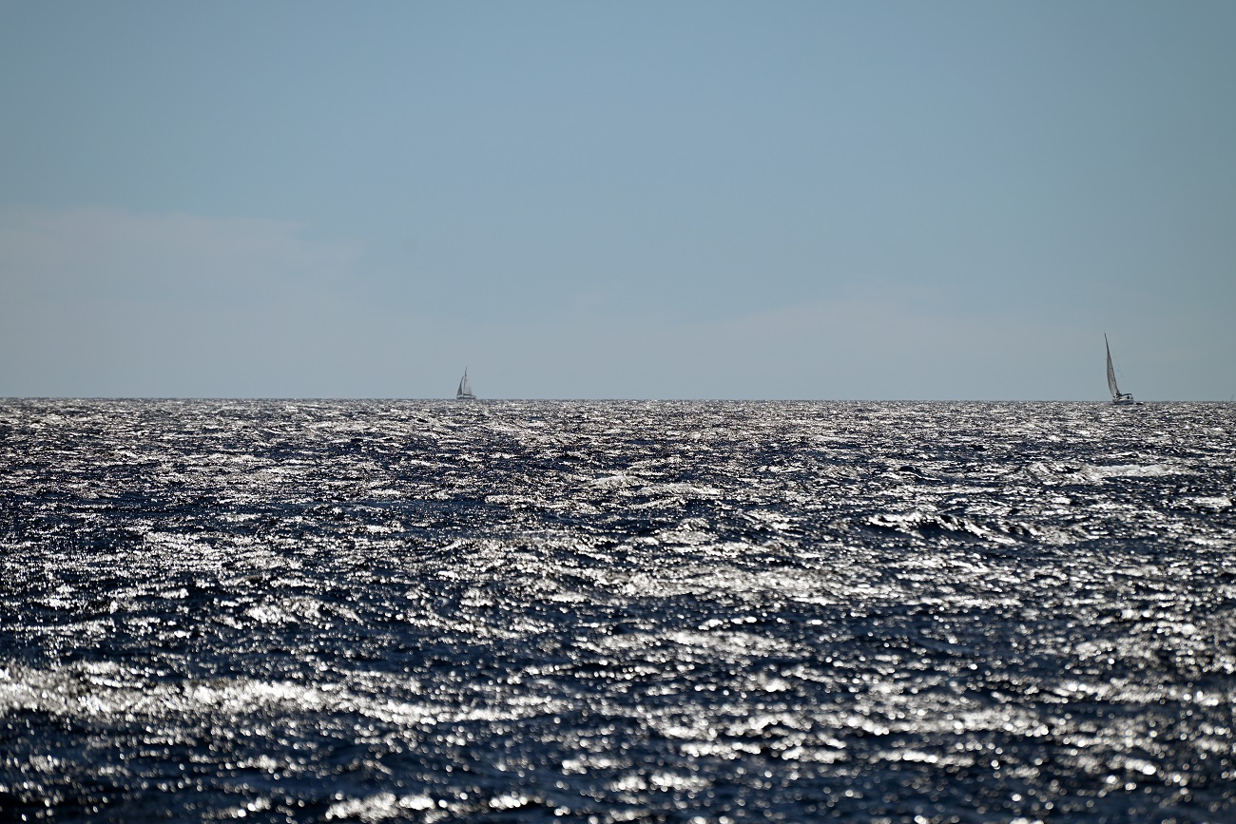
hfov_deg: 8.2
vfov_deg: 5.5
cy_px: 412
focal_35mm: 250
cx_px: 618
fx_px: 8584
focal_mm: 250
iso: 100
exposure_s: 1/1250
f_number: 7.1
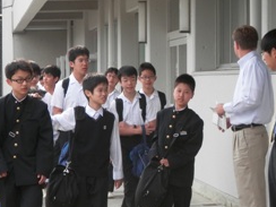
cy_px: 149
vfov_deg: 8.3
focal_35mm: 178
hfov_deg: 11.1
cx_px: 131
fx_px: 1419
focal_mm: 17.3
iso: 80
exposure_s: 1/125
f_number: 4.9
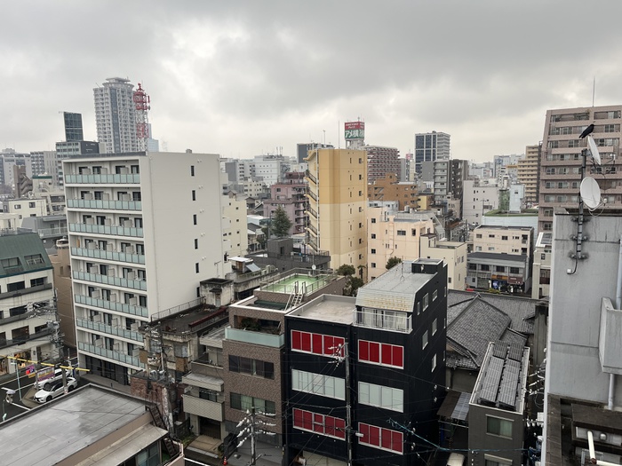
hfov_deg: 67.3
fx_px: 467
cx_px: 311
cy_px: 233
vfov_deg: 53.1
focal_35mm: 26
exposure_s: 1/404
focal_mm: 5.1
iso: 50
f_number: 1.6
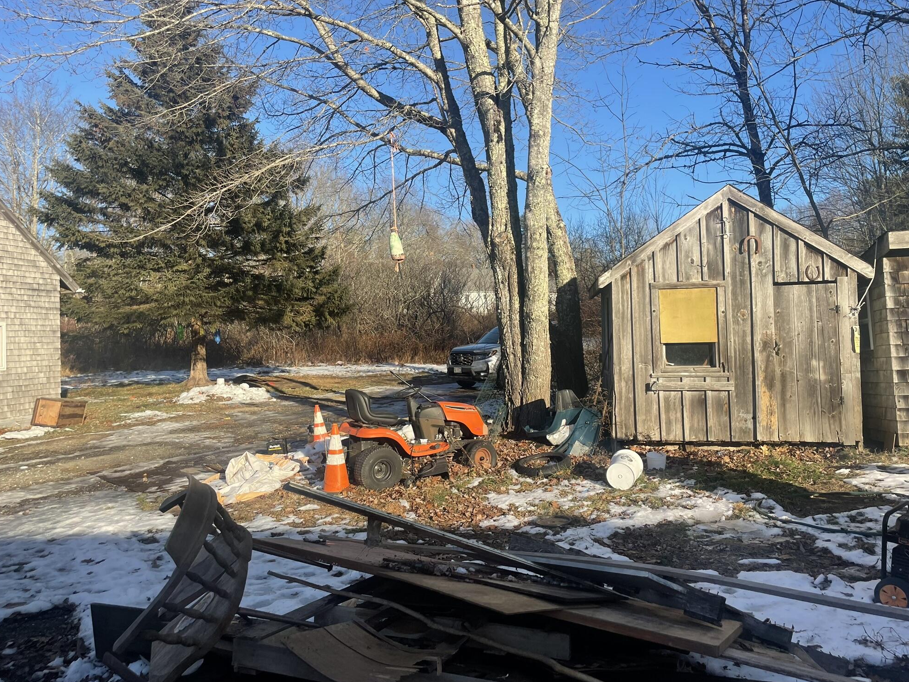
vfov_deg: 51.3
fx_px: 709
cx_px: 460
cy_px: 331
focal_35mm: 27
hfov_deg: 65.3
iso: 32
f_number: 1.6
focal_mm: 4.2
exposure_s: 1/1795
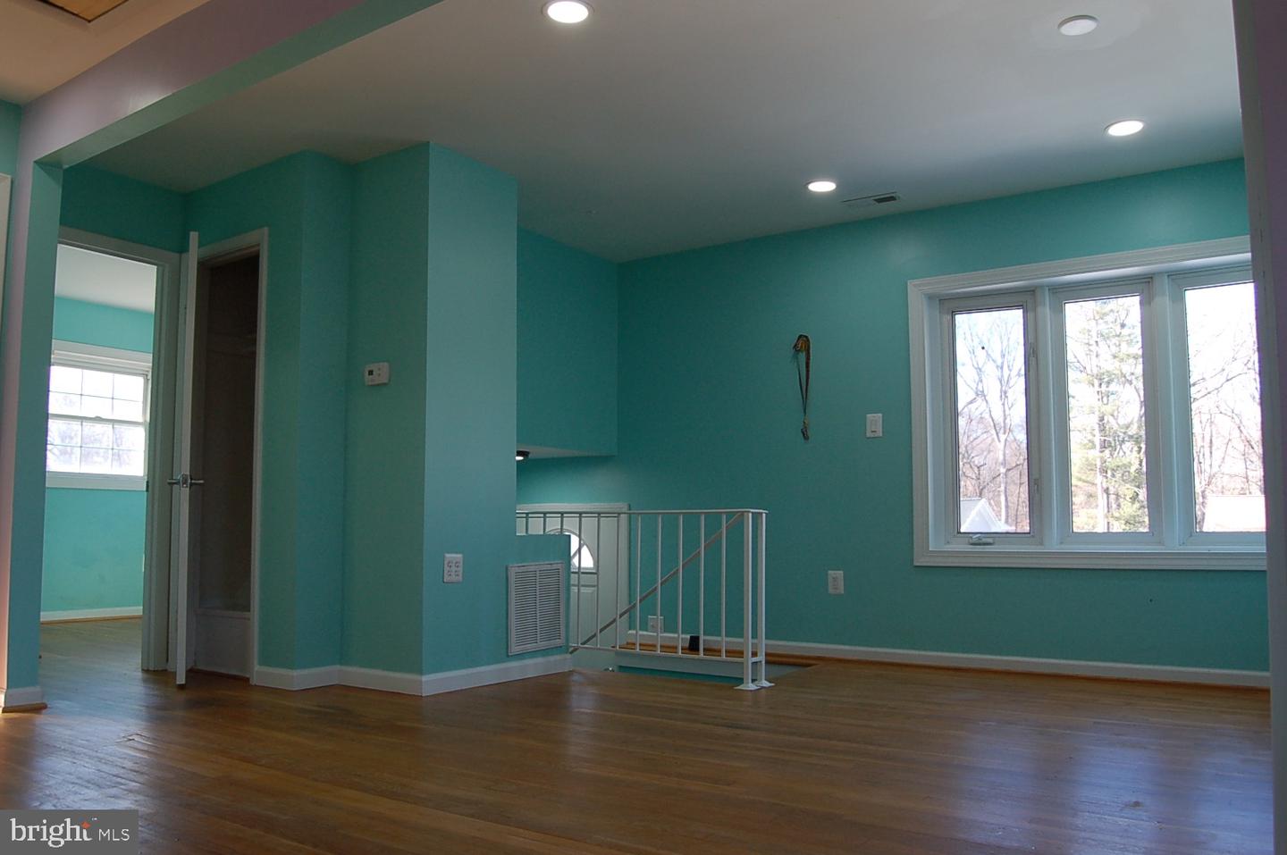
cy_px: 428
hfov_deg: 67.4
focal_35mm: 27
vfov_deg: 47.8
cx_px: 644
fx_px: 964
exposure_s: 1/50
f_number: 8
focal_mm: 18
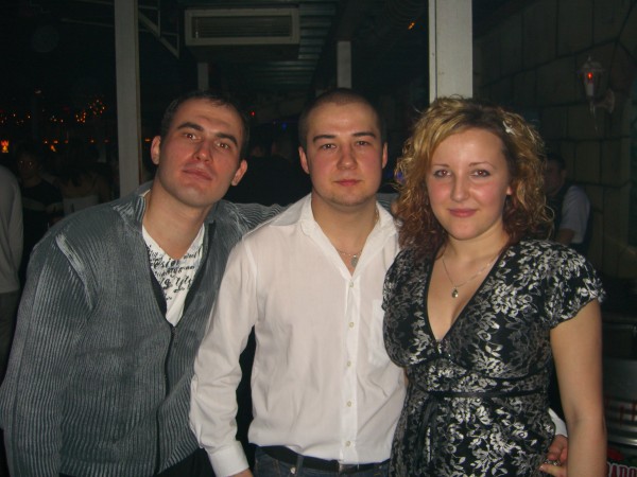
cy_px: 238
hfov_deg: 49.0
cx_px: 318
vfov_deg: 37.7
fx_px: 699
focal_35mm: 38
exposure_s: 1/60
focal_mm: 7.9
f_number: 2.8
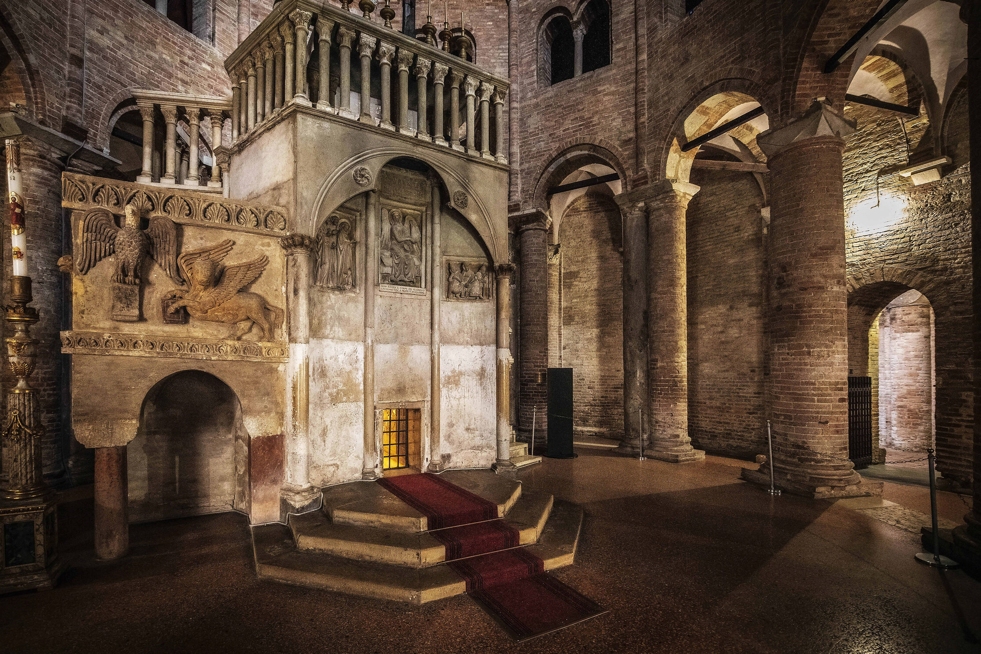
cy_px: 316
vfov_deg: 77.3
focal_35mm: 15
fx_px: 409
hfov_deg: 100.3
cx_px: 460
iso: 5600
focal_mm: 14
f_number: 2.8
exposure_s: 1/15
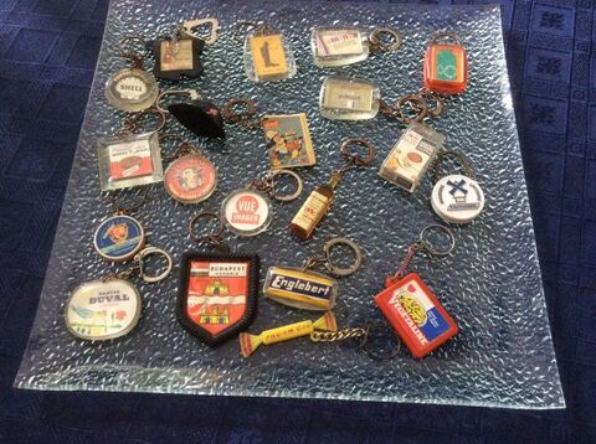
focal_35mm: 32
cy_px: 222
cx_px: 298
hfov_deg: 56.9
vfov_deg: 44.0
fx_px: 550
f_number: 2.4
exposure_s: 1/25
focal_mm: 3.3
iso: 200
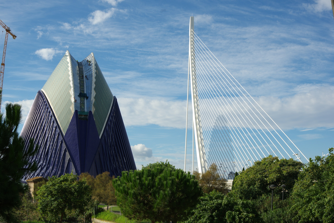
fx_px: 427
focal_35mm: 46
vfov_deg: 29.2
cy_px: 112
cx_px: 167
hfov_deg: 42.7
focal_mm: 31
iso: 100
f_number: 11
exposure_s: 1/125
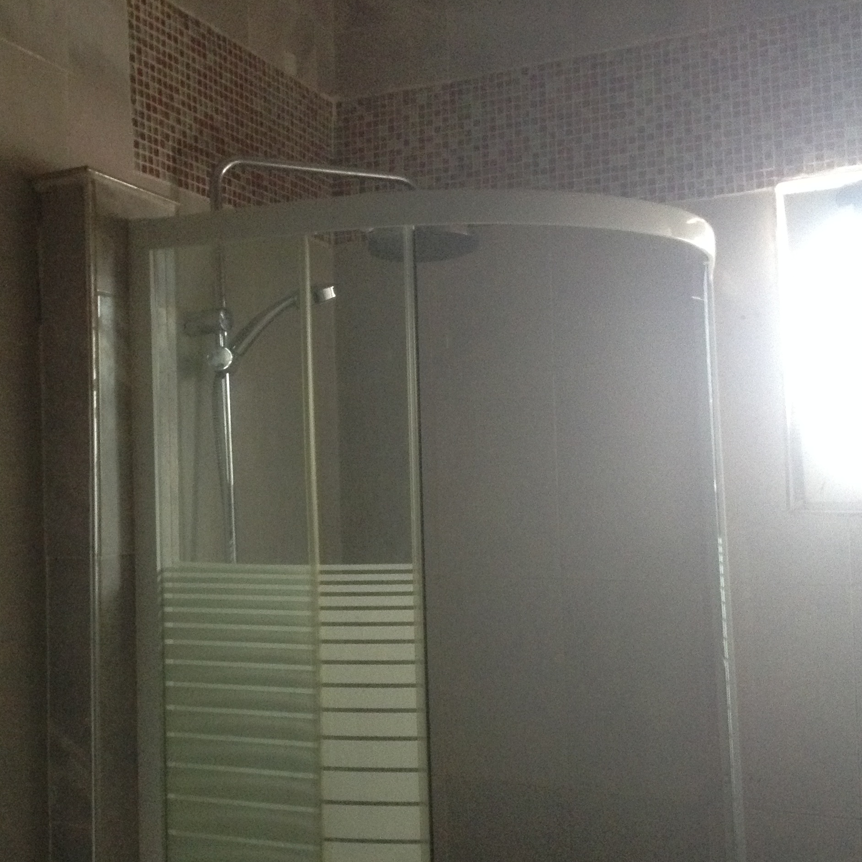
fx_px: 1127
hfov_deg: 41.6
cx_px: 337
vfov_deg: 41.9
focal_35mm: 40
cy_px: 435
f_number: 2.4
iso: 250
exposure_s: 1/24
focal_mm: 3.3
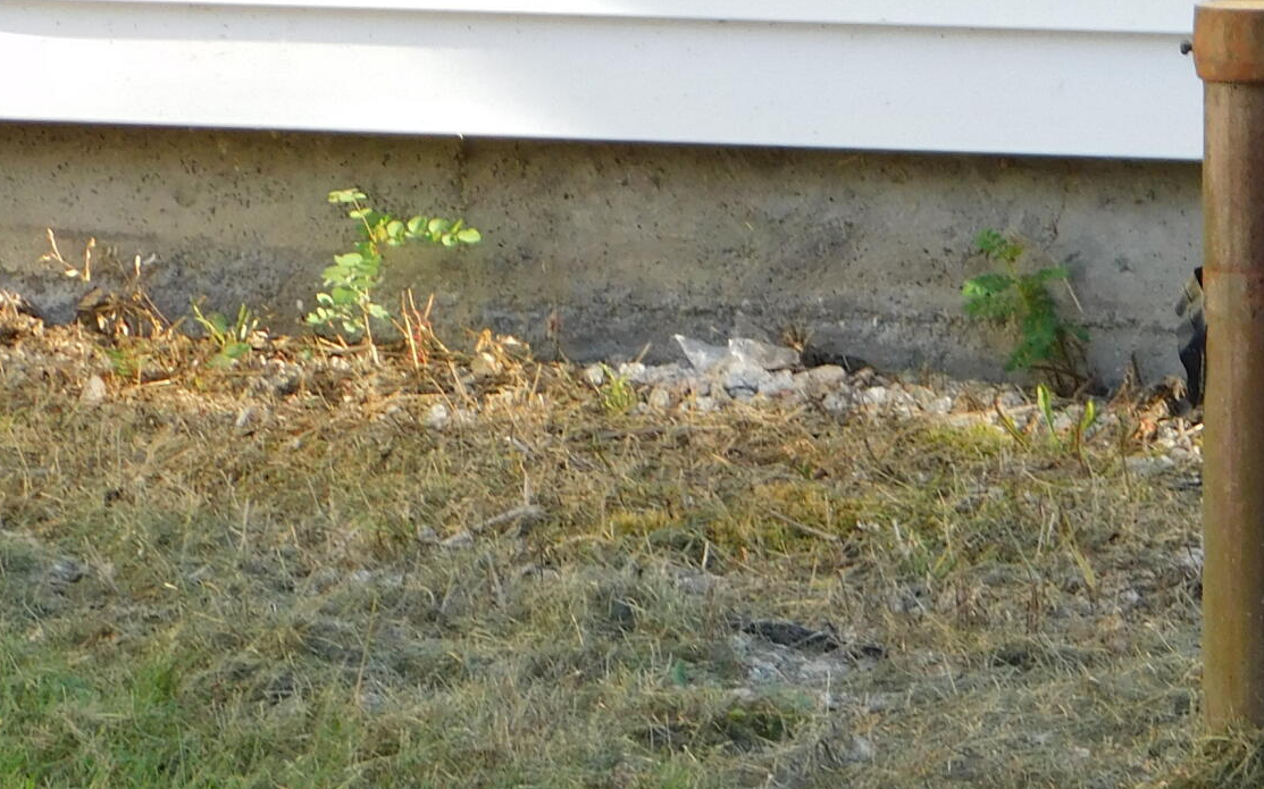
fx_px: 13190
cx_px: 1200
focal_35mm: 383
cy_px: 447
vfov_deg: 3.4
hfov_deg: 5.5
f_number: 5
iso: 125
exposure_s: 1/80
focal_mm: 23.7
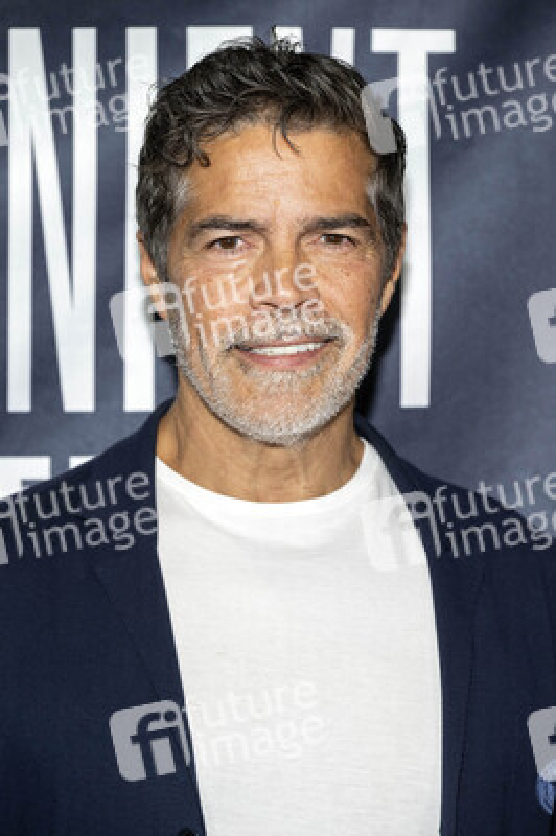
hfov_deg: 13.1
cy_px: 418
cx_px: 278
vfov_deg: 19.7
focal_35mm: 104
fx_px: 2413
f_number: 5.6
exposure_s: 1/200
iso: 800
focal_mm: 104
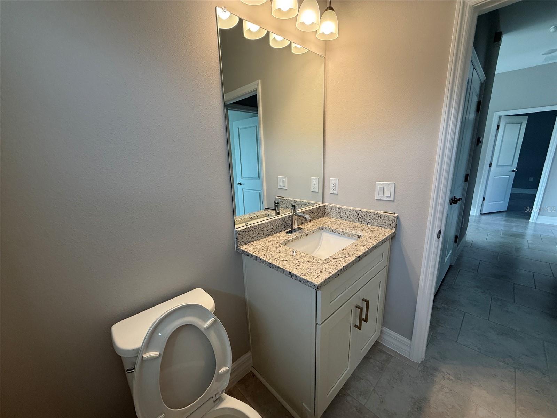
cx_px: 278
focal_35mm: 14
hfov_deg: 102.1
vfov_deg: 85.7
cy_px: 209
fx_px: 225
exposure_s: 1/120
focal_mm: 2.22
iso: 100
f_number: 2.2
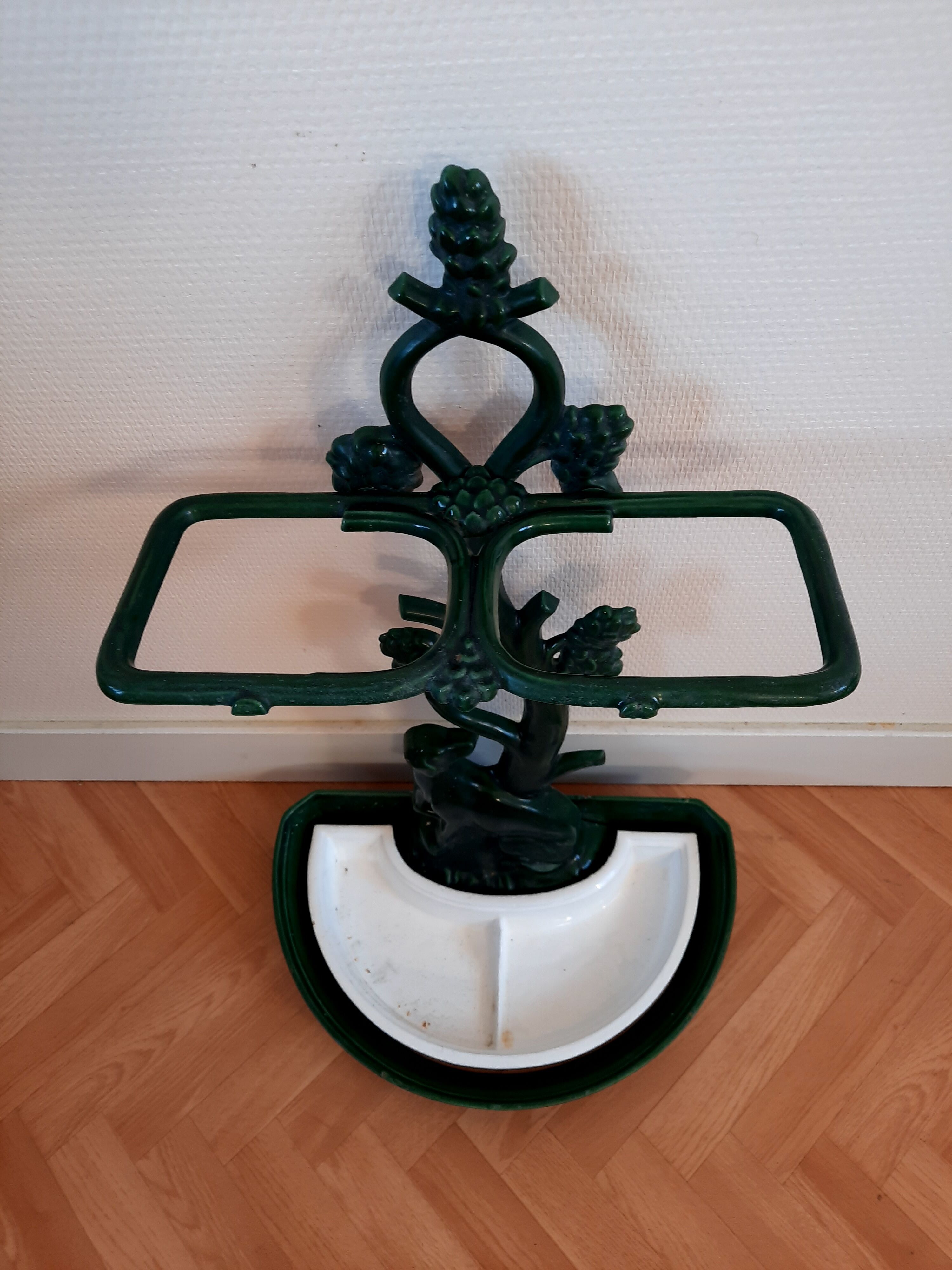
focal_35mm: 25
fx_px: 917
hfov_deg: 54.9
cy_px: 635
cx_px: 476
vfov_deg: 69.4
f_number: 2
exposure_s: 1/33
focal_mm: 4.6
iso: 64
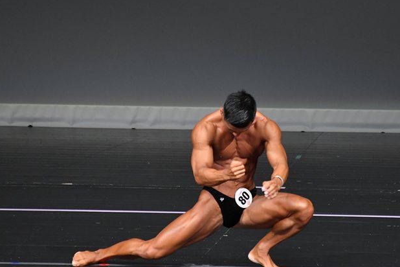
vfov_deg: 2.4
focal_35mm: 564
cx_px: 237
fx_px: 6266
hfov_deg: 3.7
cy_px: 154
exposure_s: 1/400
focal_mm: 300
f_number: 5.6
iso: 4000
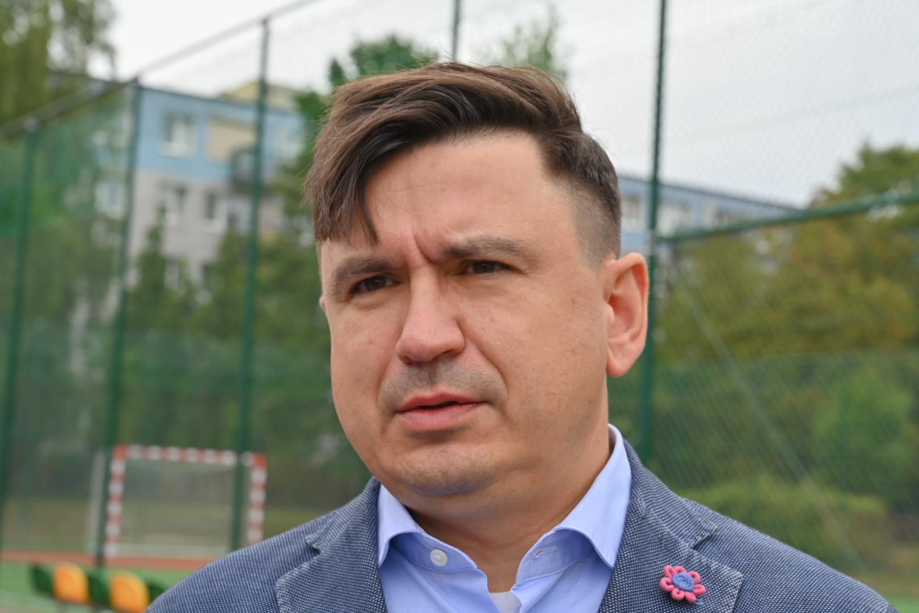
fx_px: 1787
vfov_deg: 19.5
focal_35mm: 70
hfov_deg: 28.8
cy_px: 306
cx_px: 460
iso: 100
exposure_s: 1/100
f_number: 9
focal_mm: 70
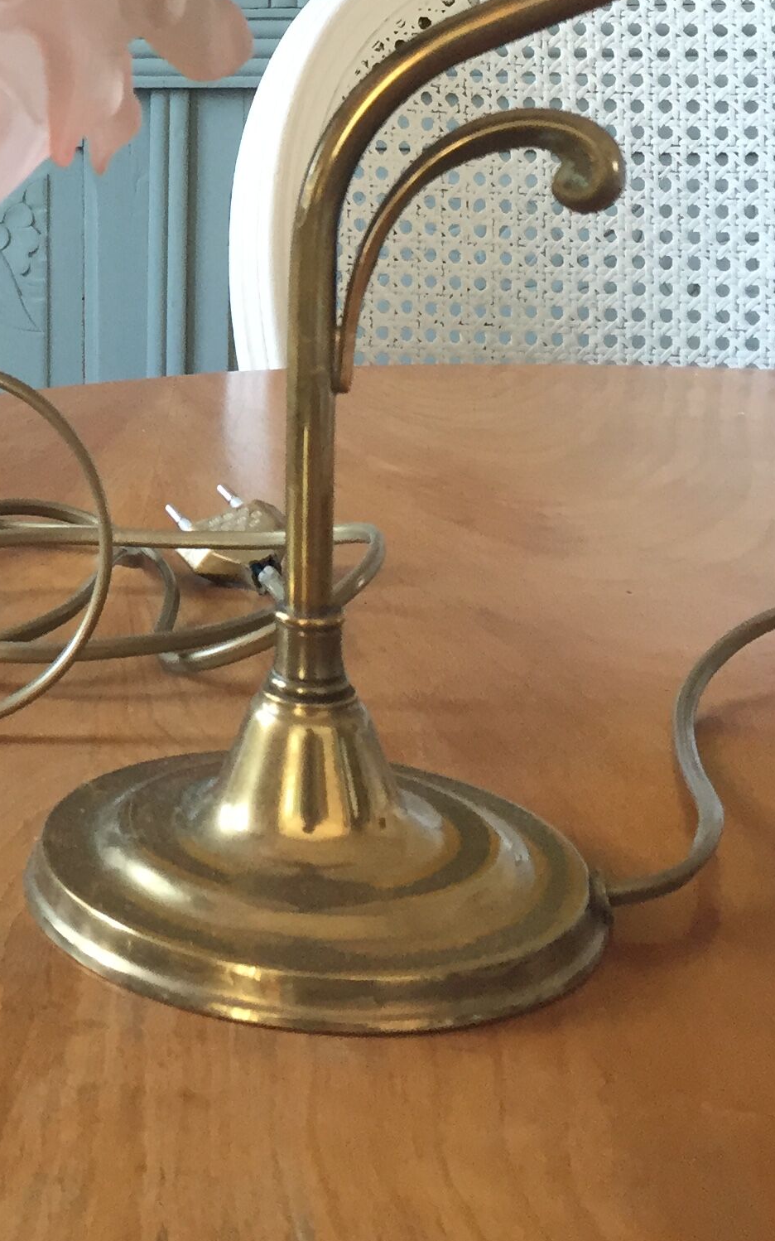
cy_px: 180
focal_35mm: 67
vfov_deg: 29.6
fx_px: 2265
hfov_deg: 18.2
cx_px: -209
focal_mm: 4.15
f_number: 2.2
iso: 40
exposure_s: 1/33
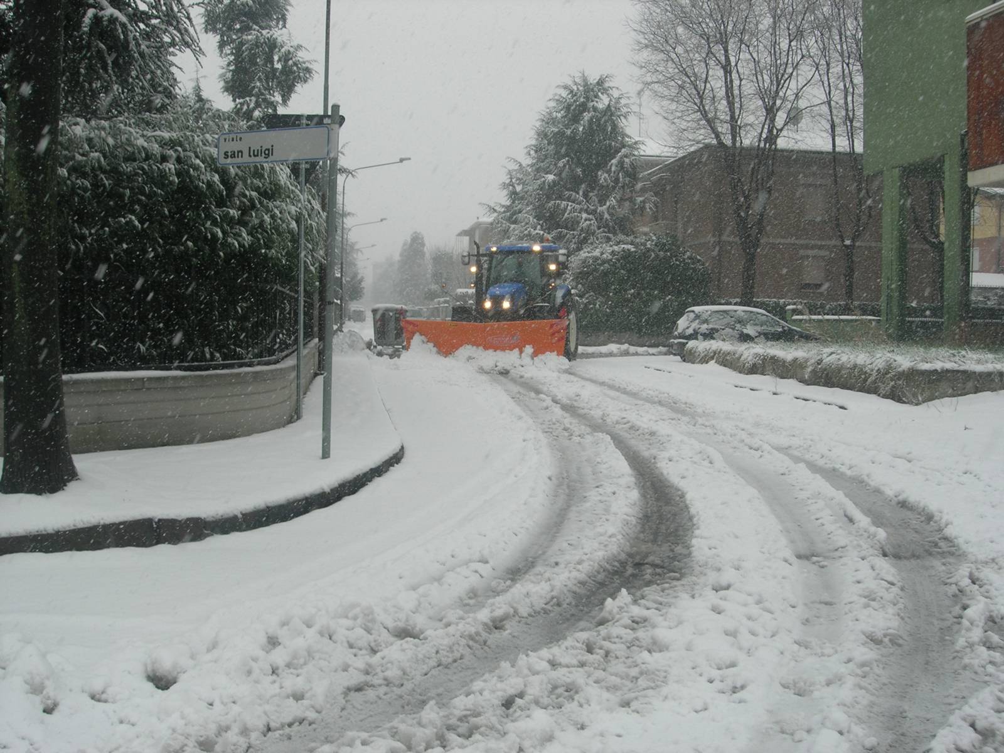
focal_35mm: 38
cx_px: 502
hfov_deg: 49.0
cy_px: 376
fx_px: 1102
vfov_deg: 37.7
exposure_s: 1/218
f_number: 4.8
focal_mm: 7.8
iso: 64
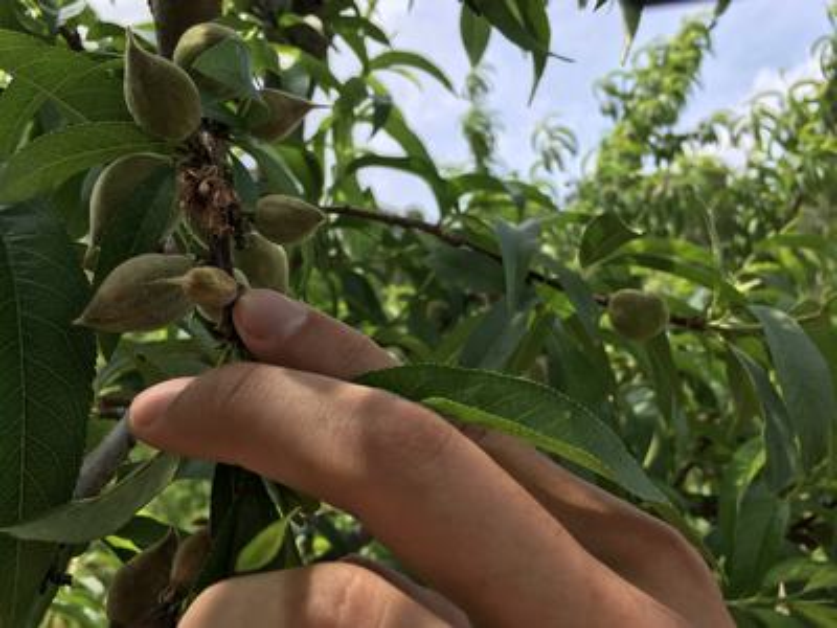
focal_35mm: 29
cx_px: 418
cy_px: 314
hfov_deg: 61.7
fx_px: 701
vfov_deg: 48.2
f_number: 2.2
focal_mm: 4.15
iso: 25
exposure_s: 1/894
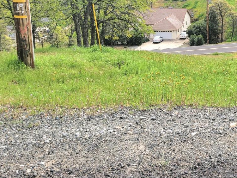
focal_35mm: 52
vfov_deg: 27.3
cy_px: 29
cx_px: 196
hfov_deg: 35.4
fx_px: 356
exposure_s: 1/3333
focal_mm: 5.4
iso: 40
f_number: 1.8
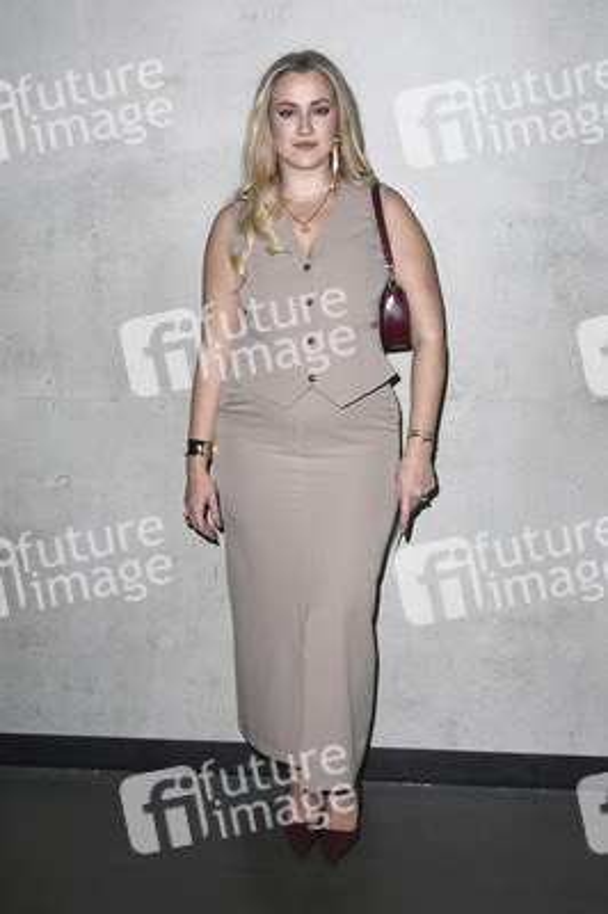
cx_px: 304
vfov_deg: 53.2
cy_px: 457
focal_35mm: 36
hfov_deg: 36.8
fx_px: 914
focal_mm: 36
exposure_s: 1/160
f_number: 6.3
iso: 640
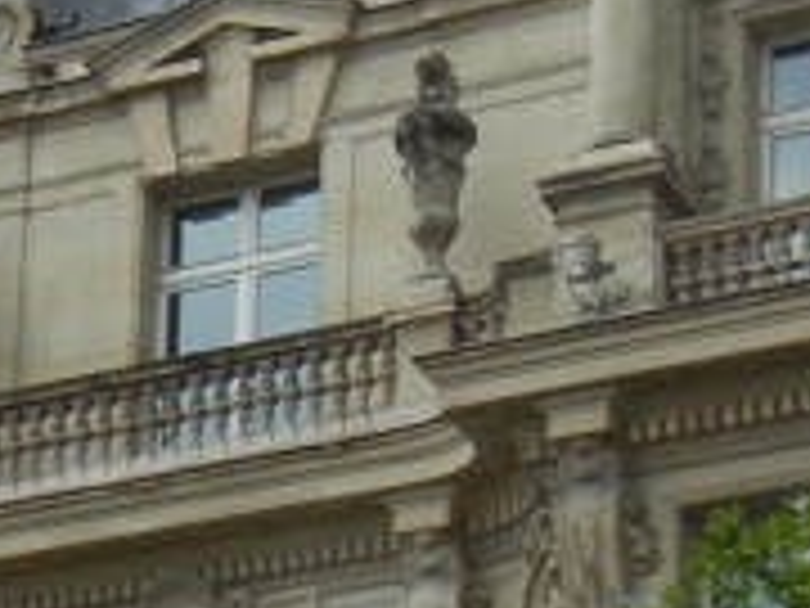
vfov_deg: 6.6
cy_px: 838
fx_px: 5195
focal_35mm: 222
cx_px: -342
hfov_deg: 8.7
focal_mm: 7.1
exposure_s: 1/502
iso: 160
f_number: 3.7
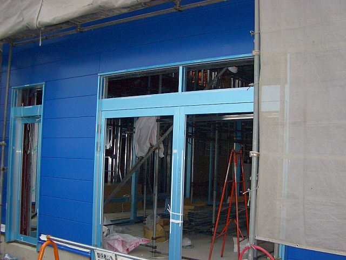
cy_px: 130
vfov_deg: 40.7
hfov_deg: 52.6
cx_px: 173
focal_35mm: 35
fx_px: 350
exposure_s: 1/60
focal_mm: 5.8
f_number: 2.6
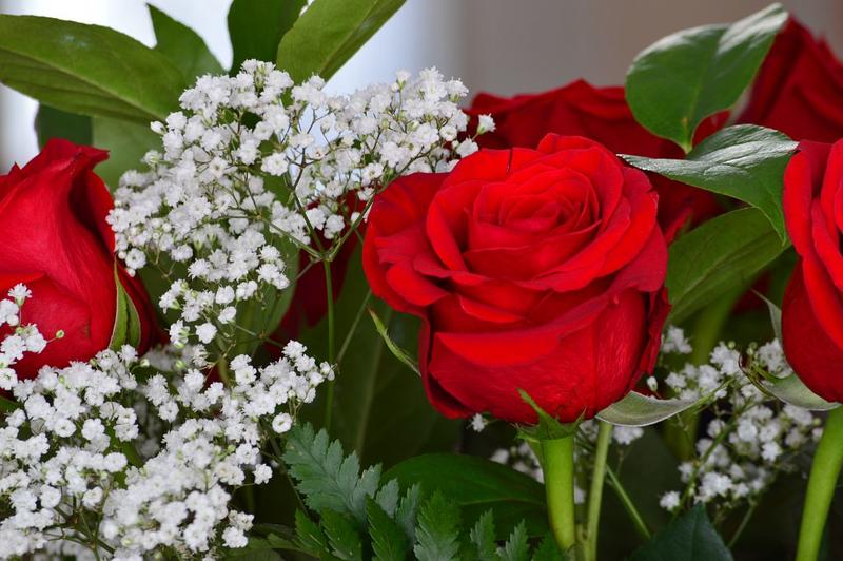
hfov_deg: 7.2
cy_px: 280
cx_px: 422
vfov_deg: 4.8
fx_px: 6668
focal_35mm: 285
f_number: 10
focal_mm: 190
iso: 100
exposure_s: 1/1.6
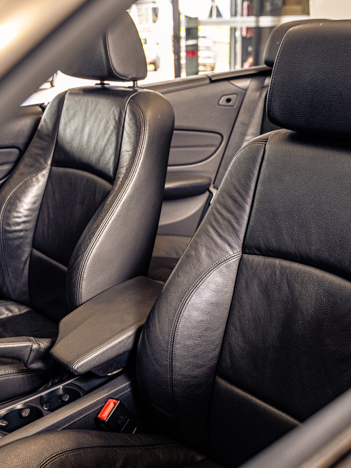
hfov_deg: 35.1
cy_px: 236
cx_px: 182
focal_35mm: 41
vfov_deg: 45.8
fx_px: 554
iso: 500
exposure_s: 1/160
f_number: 3.5
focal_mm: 28
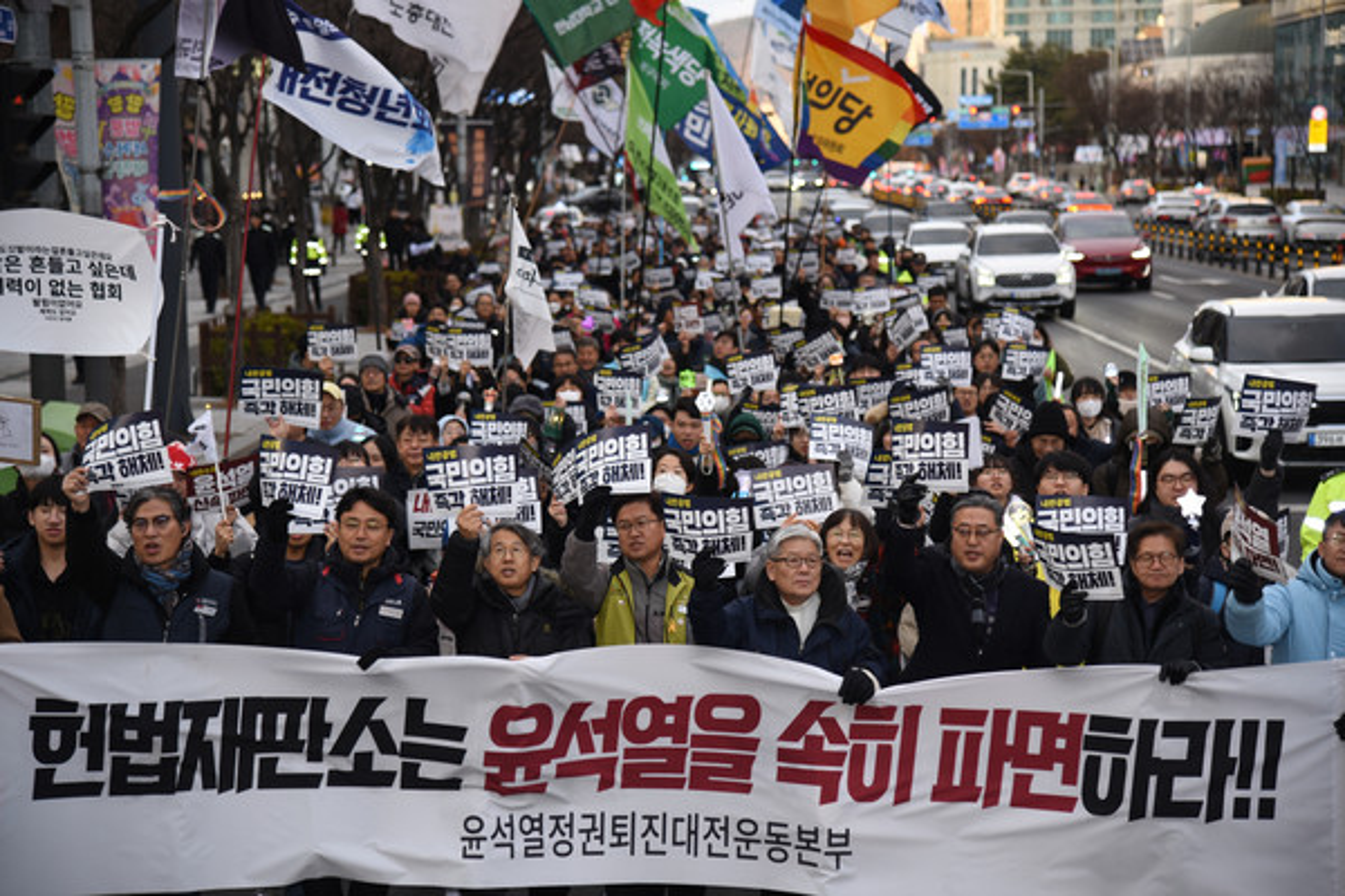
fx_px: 3213
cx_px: 672
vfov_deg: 15.9
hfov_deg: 23.6
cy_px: 448
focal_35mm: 86
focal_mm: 86
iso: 250
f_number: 4
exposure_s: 1/125
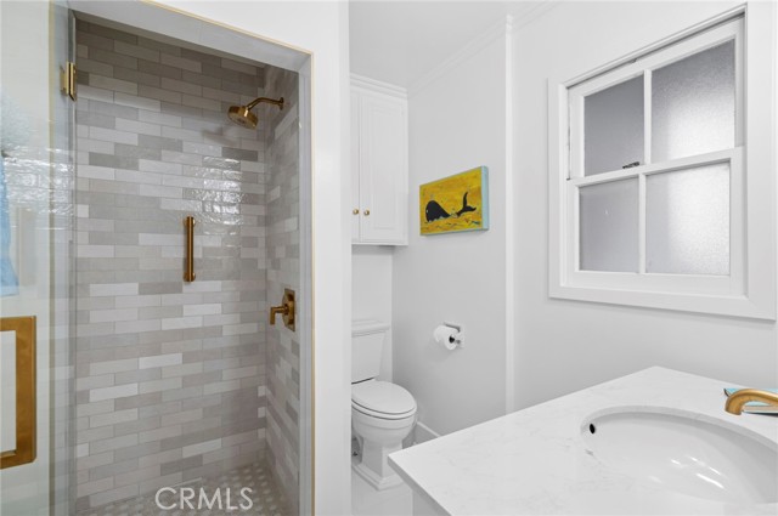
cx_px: 389
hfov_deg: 96.8
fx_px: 345
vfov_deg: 73.6
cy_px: 258
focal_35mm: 16
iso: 200
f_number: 8
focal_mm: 16
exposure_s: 1/3.33
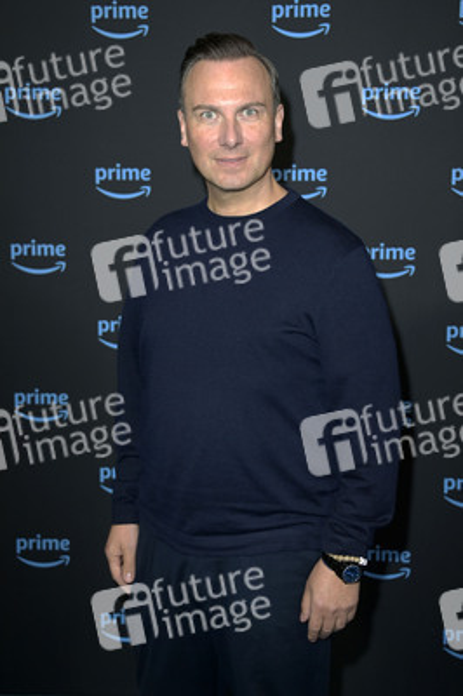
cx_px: 232
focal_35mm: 56
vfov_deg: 35.7
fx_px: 1082
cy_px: 348
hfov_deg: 24.2
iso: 800
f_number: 5.6
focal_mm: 56
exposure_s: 1/160
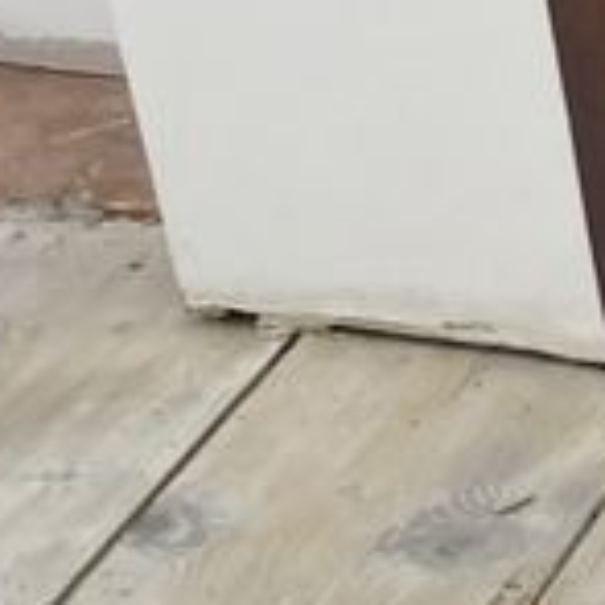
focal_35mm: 168
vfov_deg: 10.4
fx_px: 3322
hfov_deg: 9.5
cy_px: 370
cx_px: 1350
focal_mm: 3.99
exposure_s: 1/50
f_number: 1.8
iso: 50
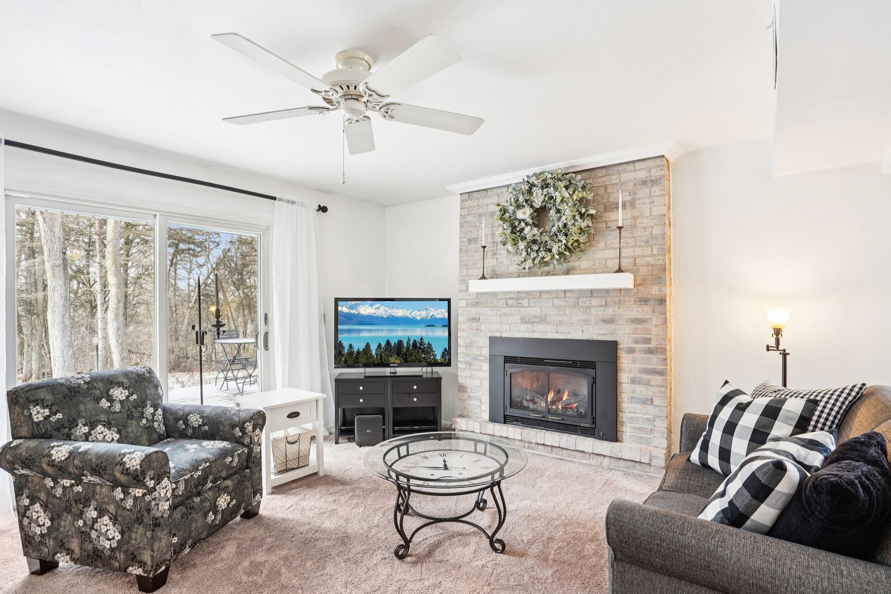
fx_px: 396
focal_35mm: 16
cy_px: 297
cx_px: 446
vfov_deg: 73.7
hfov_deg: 96.7
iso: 400
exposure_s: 1/6
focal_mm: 16
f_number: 8
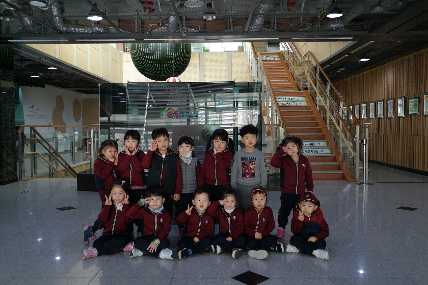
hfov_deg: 61.9
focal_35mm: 30
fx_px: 357
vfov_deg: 43.6
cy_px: 142
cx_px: 214
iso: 400
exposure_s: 1/40
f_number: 3.5
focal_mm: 20
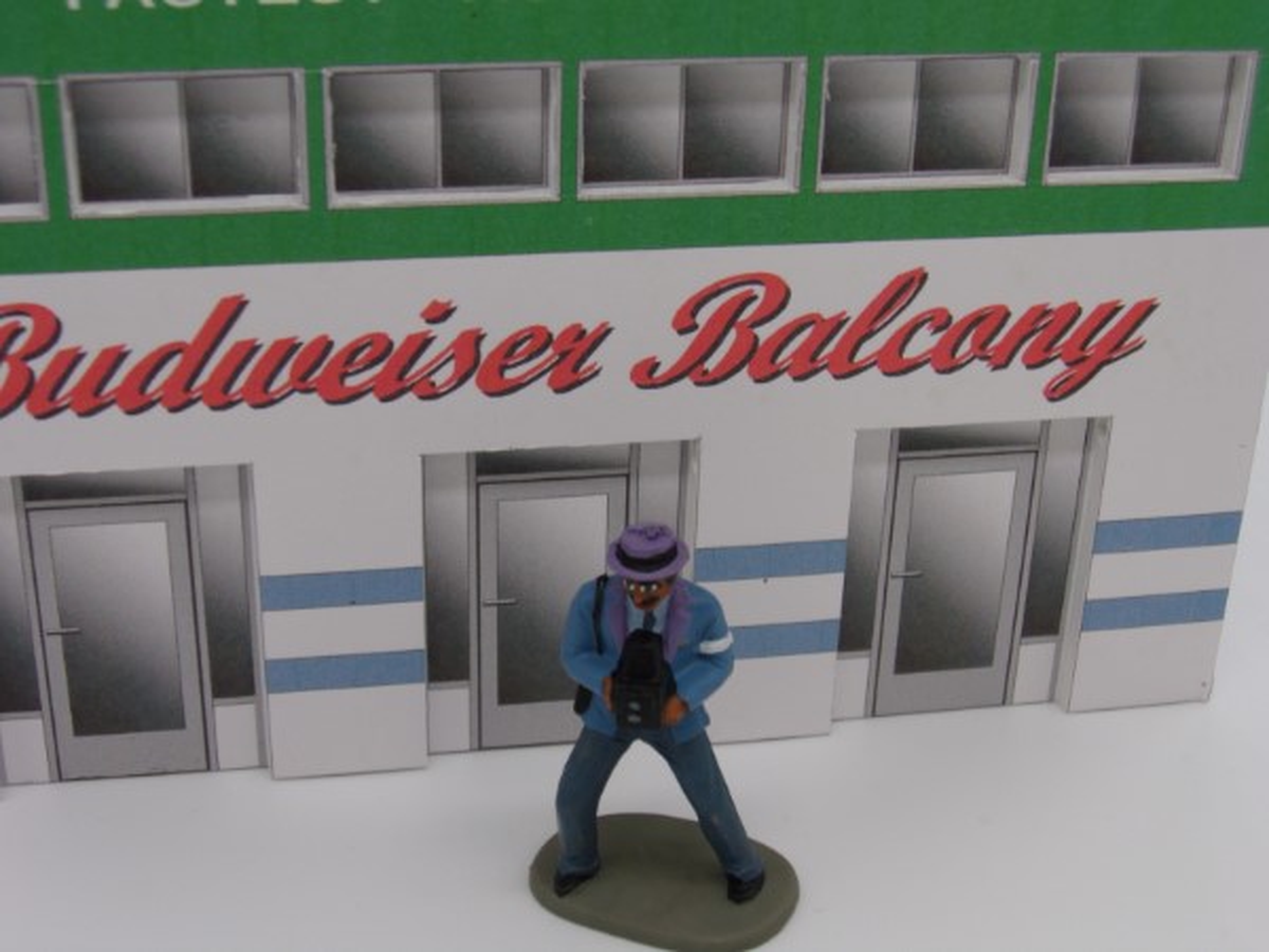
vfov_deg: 27.5
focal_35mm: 53
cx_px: 634
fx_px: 1943
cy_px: 476
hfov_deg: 36.2
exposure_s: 1/52
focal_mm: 9.4
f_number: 4.2
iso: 80
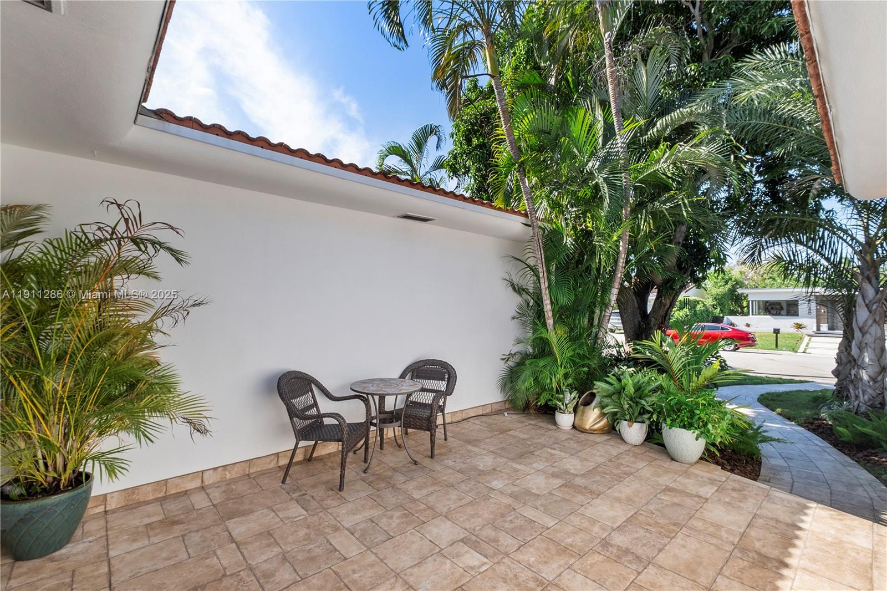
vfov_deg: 77.3
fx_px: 369
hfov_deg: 100.4
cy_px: 296
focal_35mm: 15
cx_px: 444
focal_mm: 10
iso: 500
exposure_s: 1/640
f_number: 8
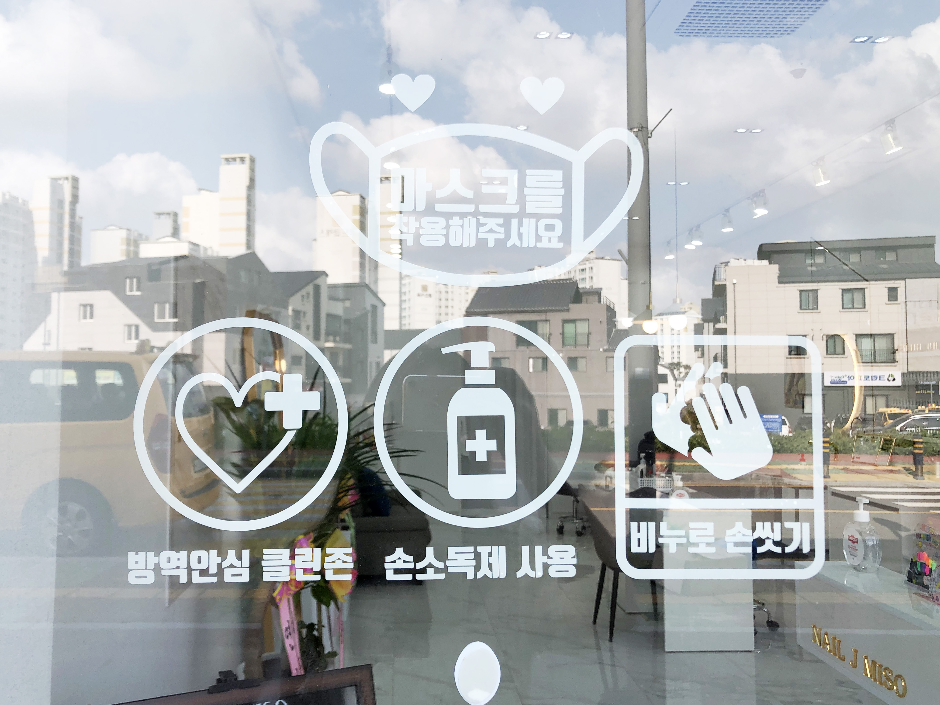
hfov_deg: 63.4
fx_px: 760
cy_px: 352
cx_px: 470
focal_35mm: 28
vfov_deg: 49.7
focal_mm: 3.99
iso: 20
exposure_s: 1/372
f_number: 1.8
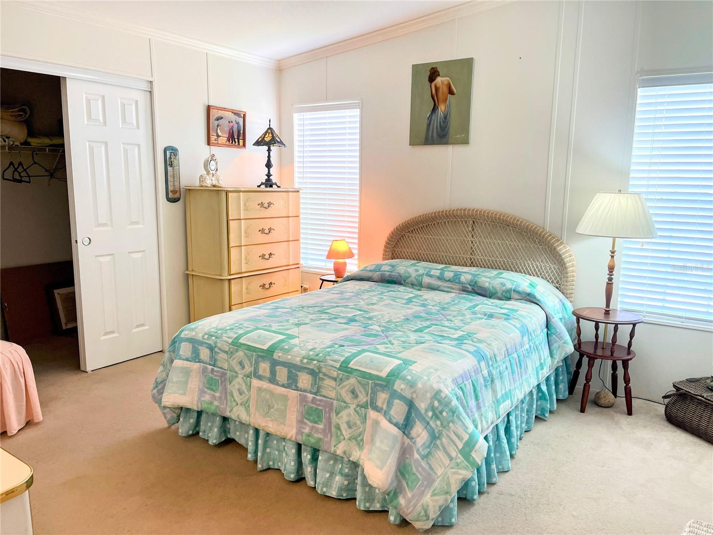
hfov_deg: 69.4
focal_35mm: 25
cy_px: 268
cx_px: 356
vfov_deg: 54.9
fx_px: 515
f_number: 1.6
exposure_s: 1/120
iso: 100
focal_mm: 5.1
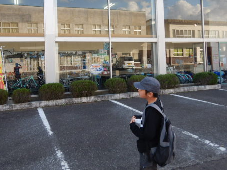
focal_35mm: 34
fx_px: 223
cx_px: 100
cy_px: 51
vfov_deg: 41.0
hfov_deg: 53.8
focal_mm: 4.3
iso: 125
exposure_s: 1/400
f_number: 2.8
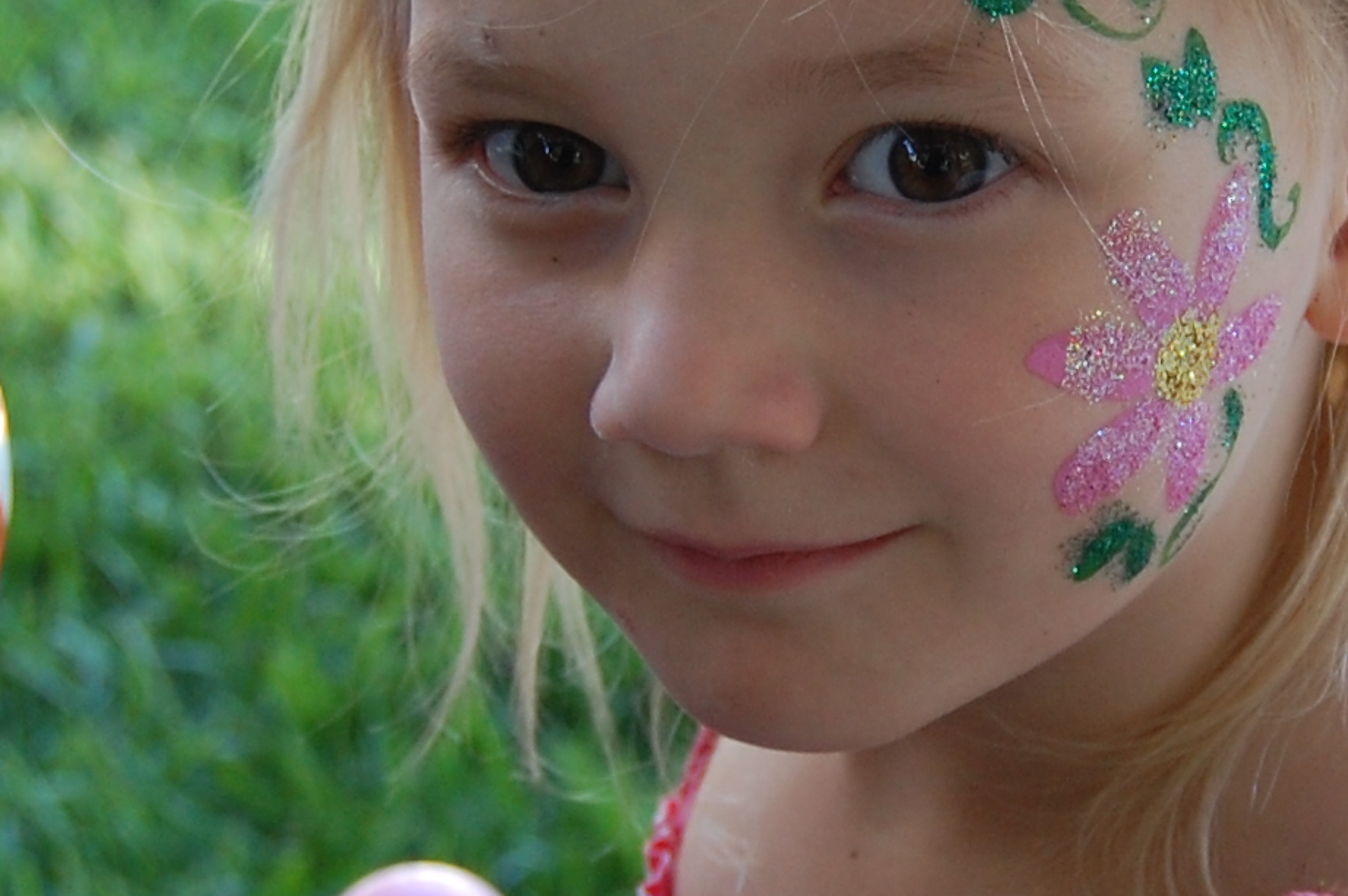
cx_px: 1014
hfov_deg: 13.9
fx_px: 5498
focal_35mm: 147
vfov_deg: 9.3
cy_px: 369
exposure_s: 1/100
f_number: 5
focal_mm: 30
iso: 400
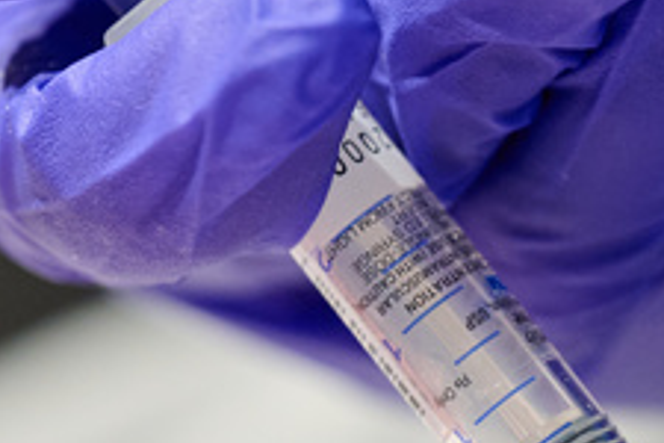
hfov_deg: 2.3
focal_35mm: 889
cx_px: 673
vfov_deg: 1.5
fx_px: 16396
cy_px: 282
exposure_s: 1/250
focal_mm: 195
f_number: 3.2
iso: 1600
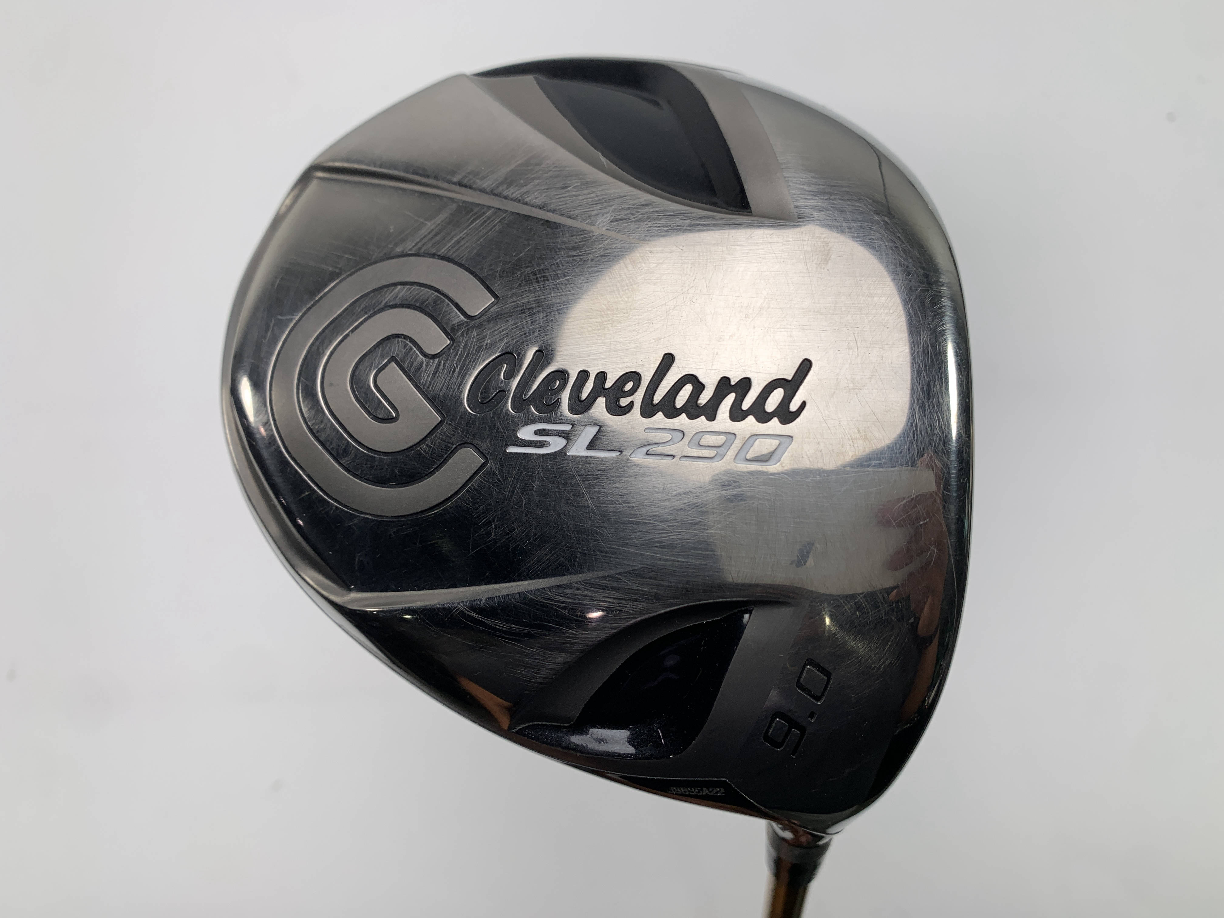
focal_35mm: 26
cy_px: 459
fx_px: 919
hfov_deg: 67.3
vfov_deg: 53.1
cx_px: 612
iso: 25
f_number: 1.8
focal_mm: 4.25
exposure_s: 1/345
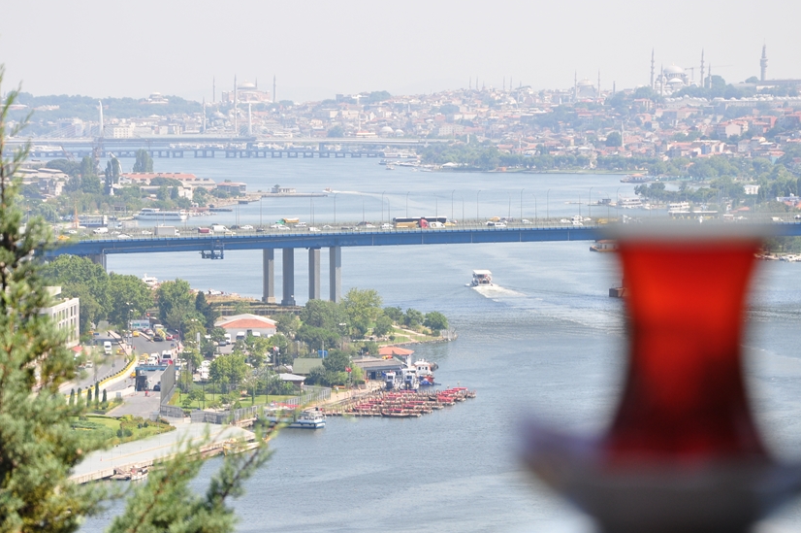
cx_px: 411
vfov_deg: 8.2
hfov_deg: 12.3
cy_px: 263
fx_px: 3712
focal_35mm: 167
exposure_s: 1/250
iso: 200
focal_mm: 92
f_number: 10
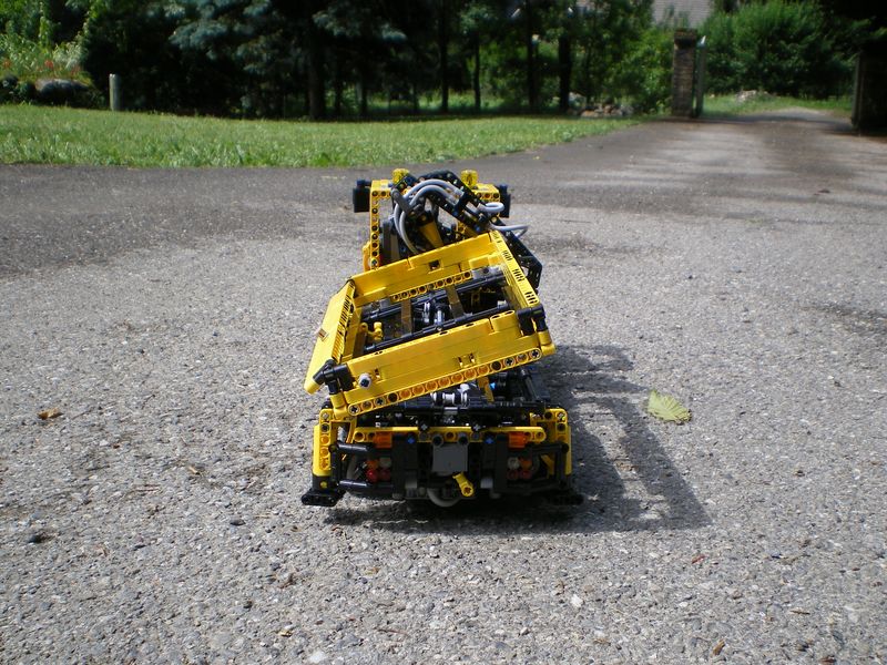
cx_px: 444
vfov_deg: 37.7
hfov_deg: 49.0
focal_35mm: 38
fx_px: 974
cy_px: 332
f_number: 4.6
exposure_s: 1/250
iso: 64
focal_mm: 6.3
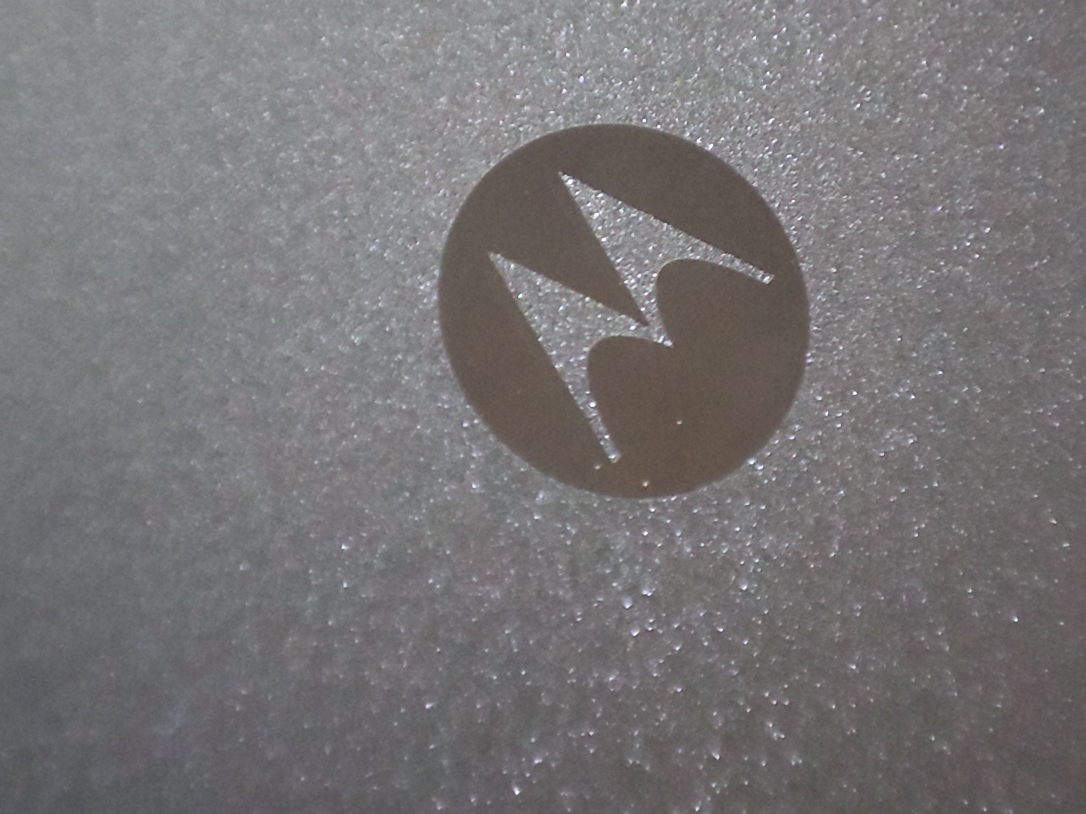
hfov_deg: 30.3
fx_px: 2007
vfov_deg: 22.9
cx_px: 599
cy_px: 295
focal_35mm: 64
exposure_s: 1/25
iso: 1007
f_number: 2.4
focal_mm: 4.1
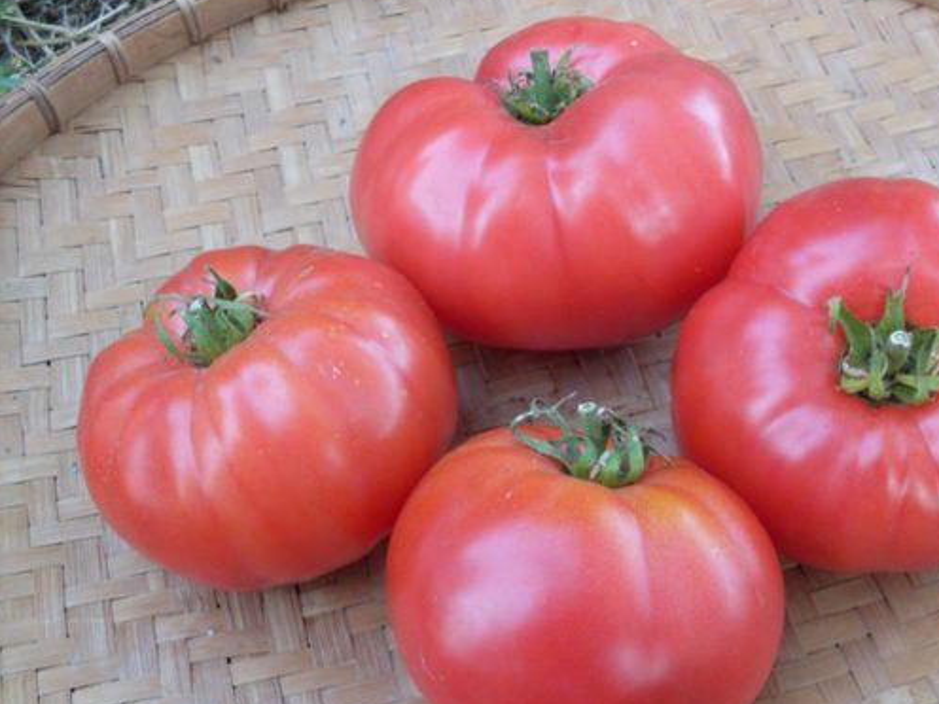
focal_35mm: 46
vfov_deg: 31.5
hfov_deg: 41.0
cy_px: 397
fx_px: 1248
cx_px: 566
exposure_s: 1/45
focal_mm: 6.3
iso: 160
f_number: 2.8
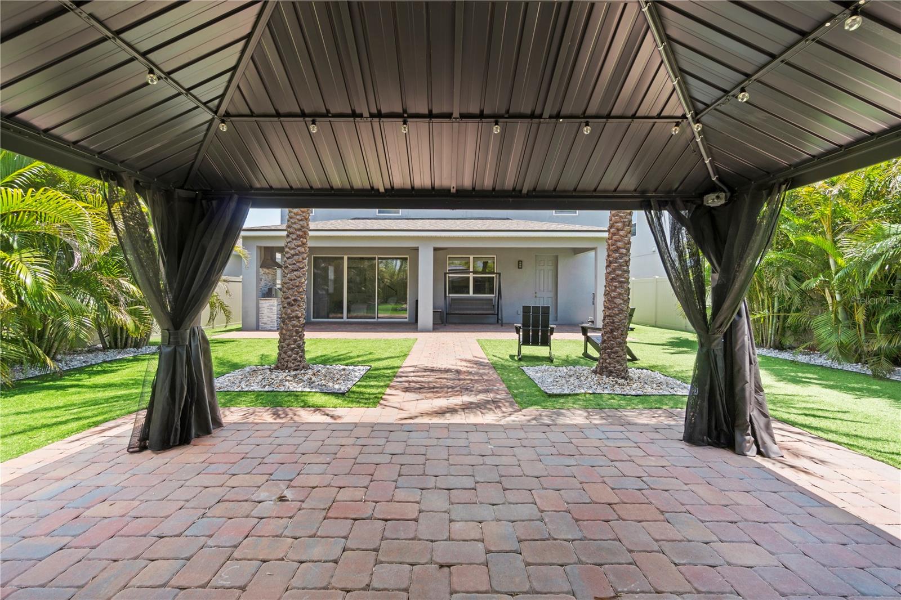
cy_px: 300
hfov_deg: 100.4
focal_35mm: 15
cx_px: 450
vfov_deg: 77.3
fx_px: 375
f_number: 9
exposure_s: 1/4
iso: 100
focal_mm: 10
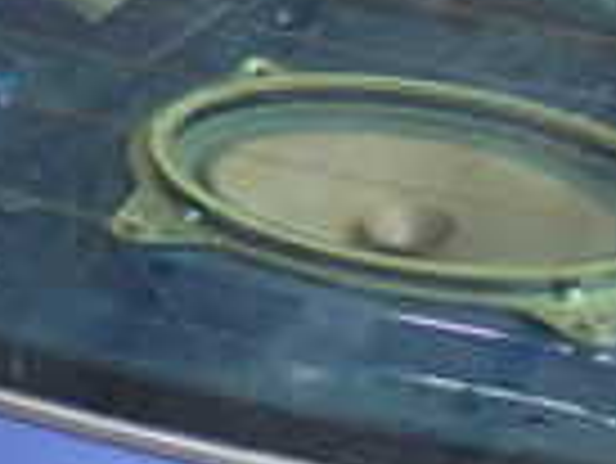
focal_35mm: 158
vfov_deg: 9.1
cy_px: -248
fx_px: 2814
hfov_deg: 12.4
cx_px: 94
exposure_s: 1/40
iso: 400
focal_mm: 6.37
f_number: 2.5
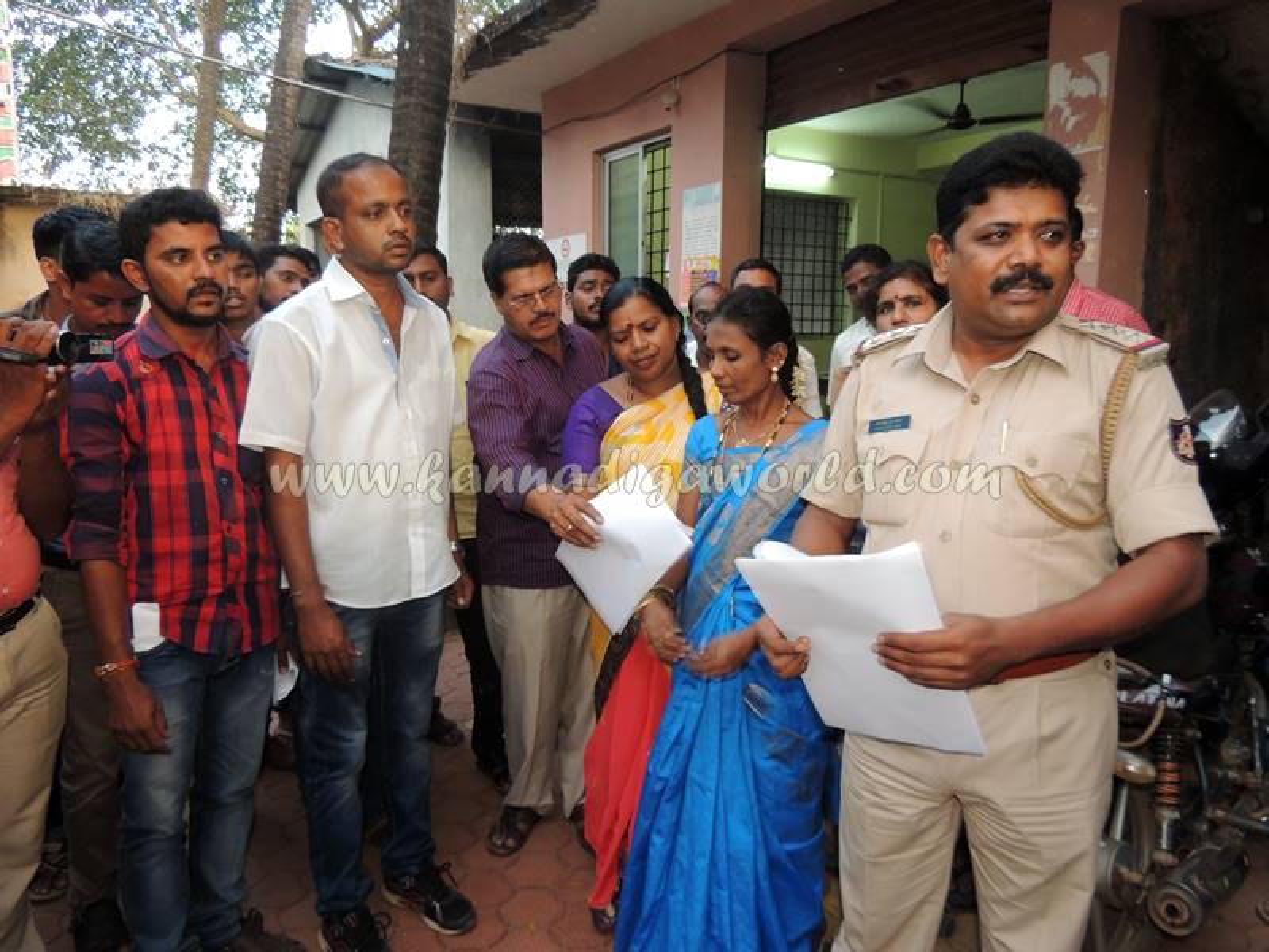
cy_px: 476
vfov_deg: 56.8
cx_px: 634
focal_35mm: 24
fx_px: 880
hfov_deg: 71.6
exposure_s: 1/40
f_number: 3.3
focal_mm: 4.3
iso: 250
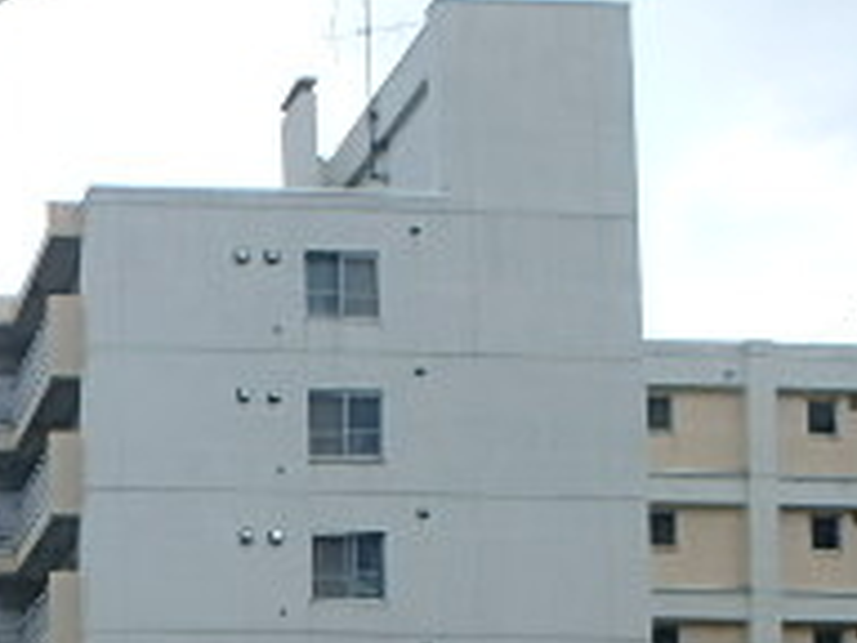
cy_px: 973
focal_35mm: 70
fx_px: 1733
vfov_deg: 18.5
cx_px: -263
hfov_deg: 24.2
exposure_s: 1/320
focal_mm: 3.7
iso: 125
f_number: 6
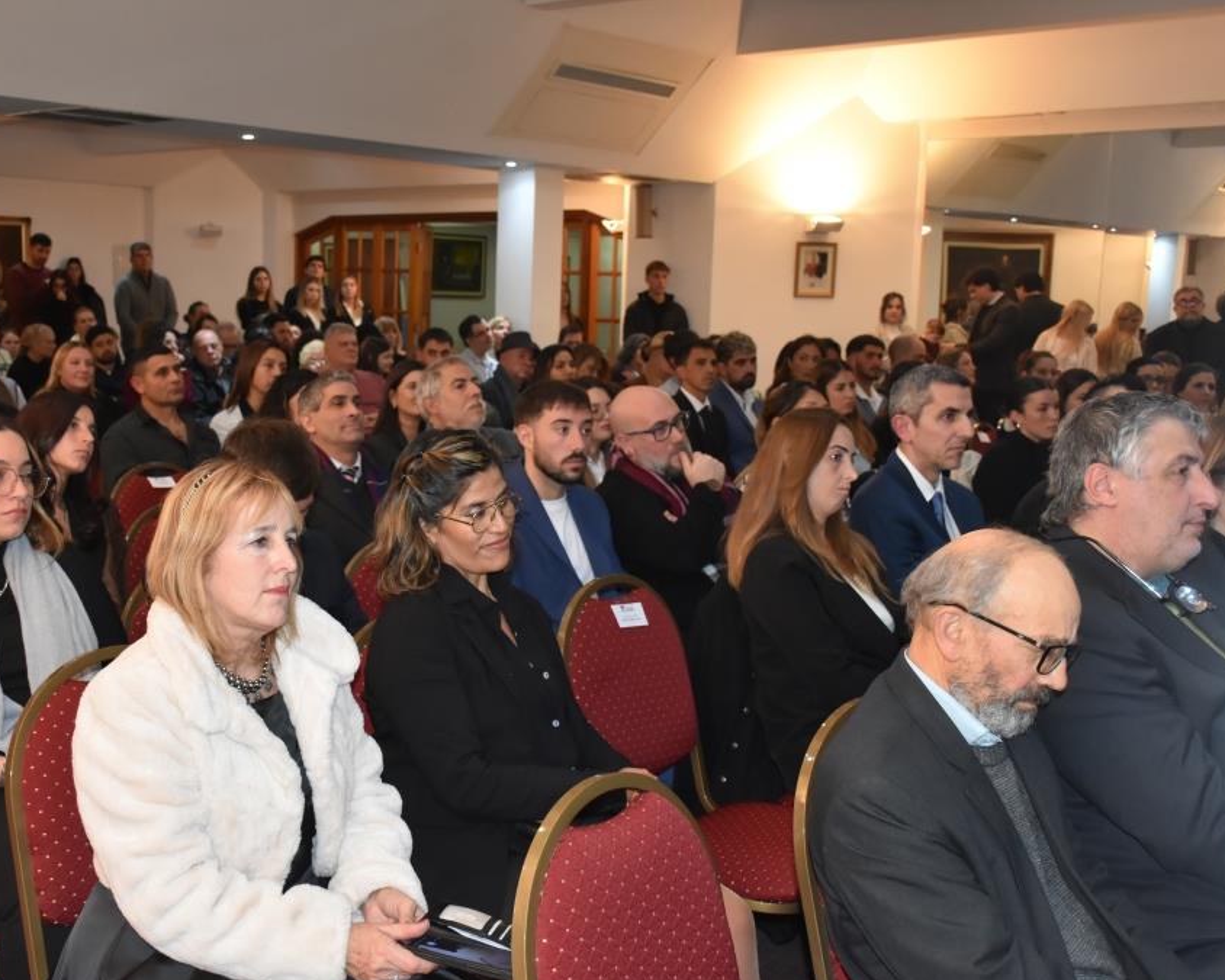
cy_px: 494
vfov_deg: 36.5
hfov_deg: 44.6
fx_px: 1486
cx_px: 492
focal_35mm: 41
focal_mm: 24
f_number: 5.6
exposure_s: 1/60
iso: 1600
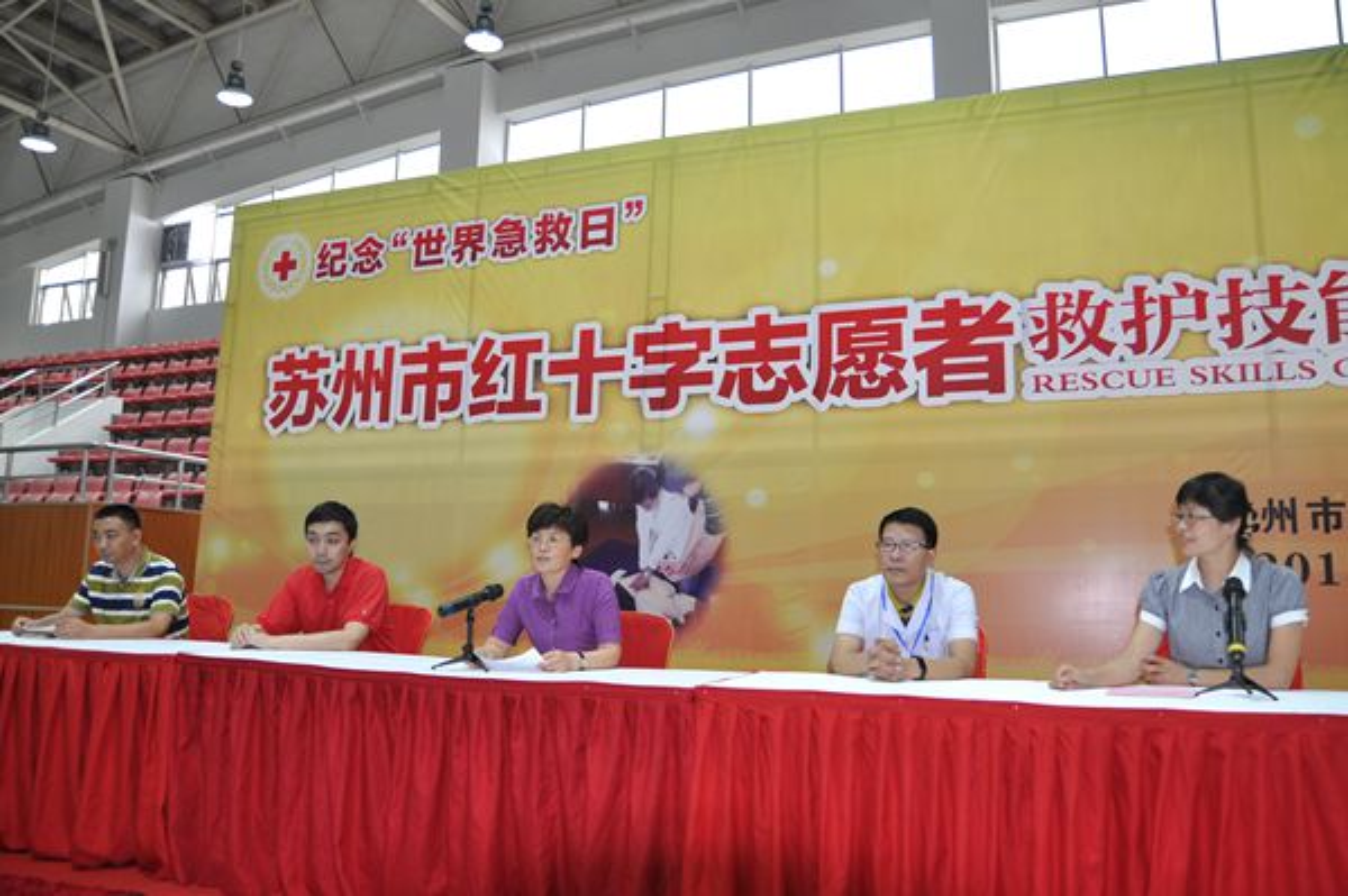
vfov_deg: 50.3
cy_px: 448
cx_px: 674
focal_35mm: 26
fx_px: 954
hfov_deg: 70.5
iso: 200
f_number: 2.8
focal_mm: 17
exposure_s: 1/60
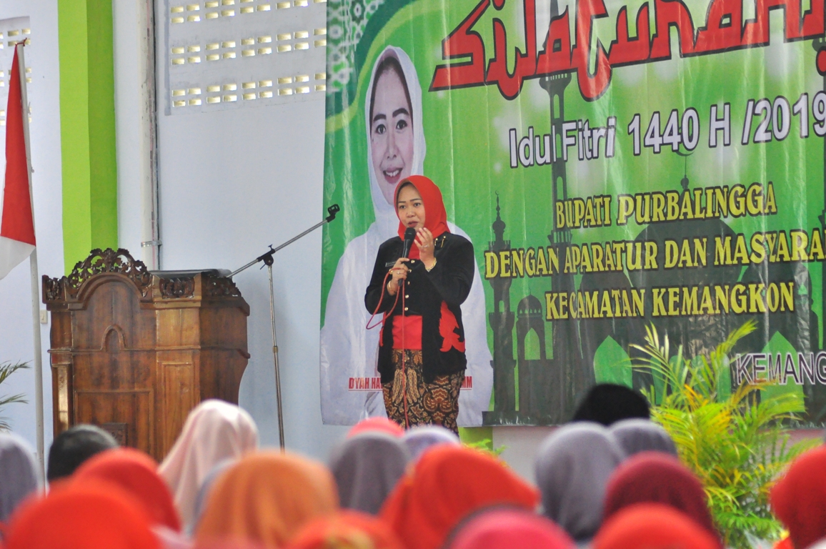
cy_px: 274
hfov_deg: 10.2
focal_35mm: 202
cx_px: 413
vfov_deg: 6.8
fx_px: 4641
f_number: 4.2
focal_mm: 135
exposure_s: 1/320
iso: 2000
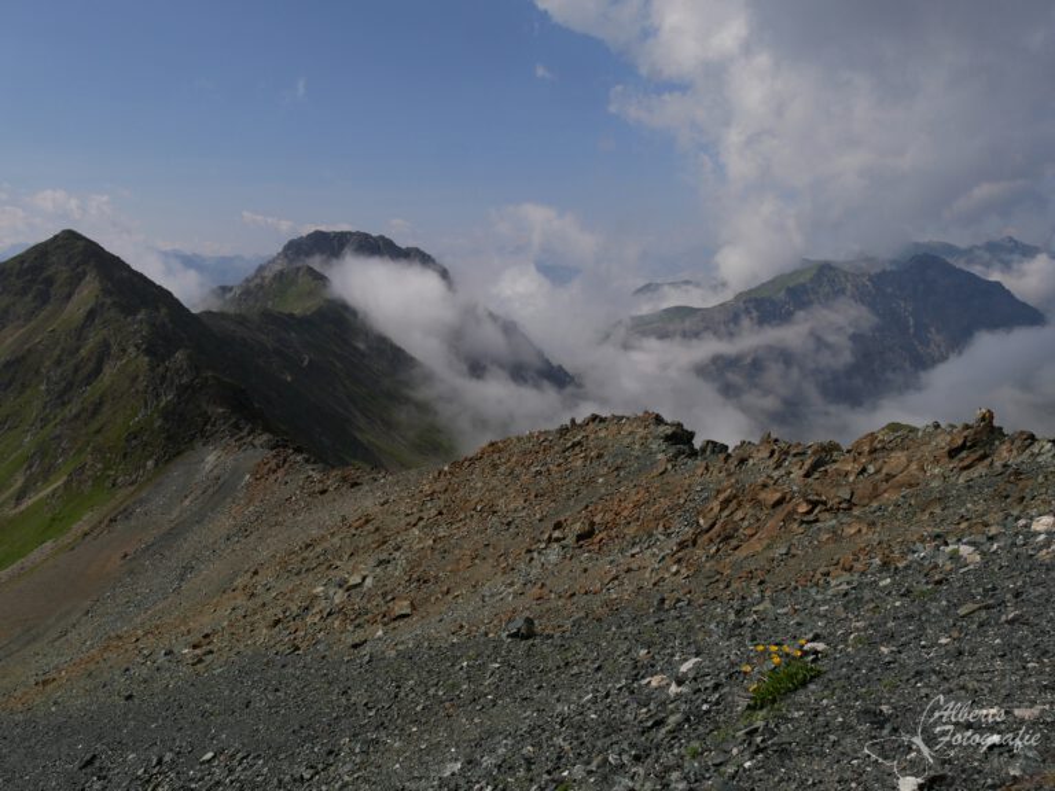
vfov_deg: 49.7
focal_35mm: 28
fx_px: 853
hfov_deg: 63.4
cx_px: 528
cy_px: 396
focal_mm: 14
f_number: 10
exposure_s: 1/800
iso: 200
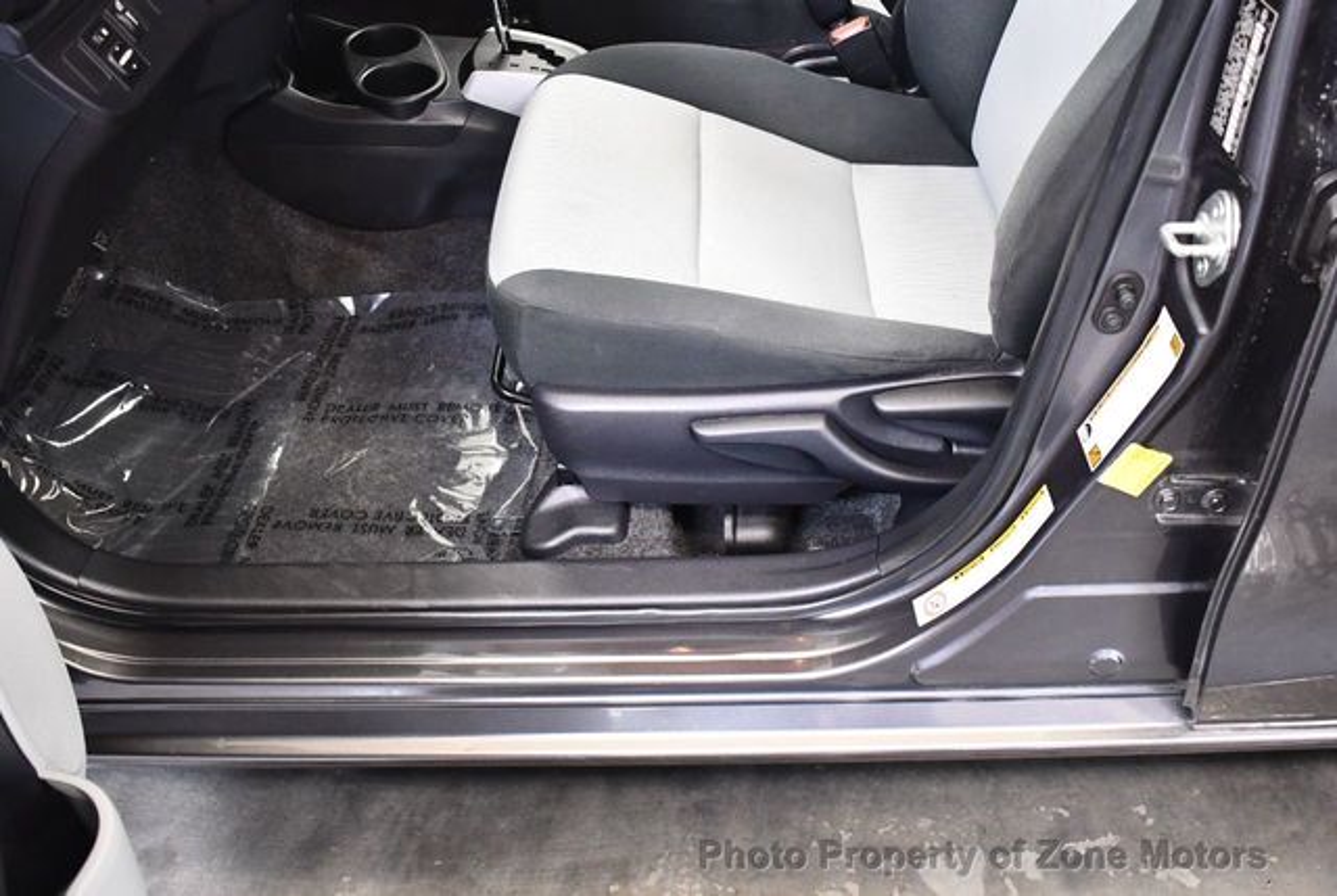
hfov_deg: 53.1
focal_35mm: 36
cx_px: 668
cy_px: 448
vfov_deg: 37.0
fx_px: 1339
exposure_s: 1/100
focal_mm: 18
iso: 3200
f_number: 3.5
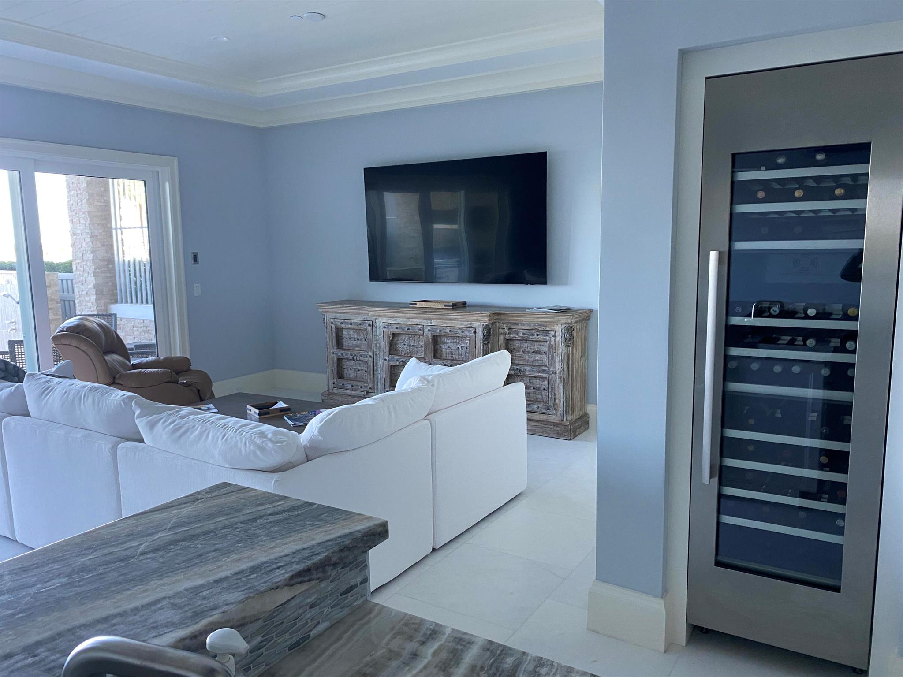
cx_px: 452
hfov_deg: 67.3
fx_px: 678
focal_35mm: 26
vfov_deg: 53.1
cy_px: 338
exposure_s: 1/60
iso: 160
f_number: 1.8
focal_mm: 4.25
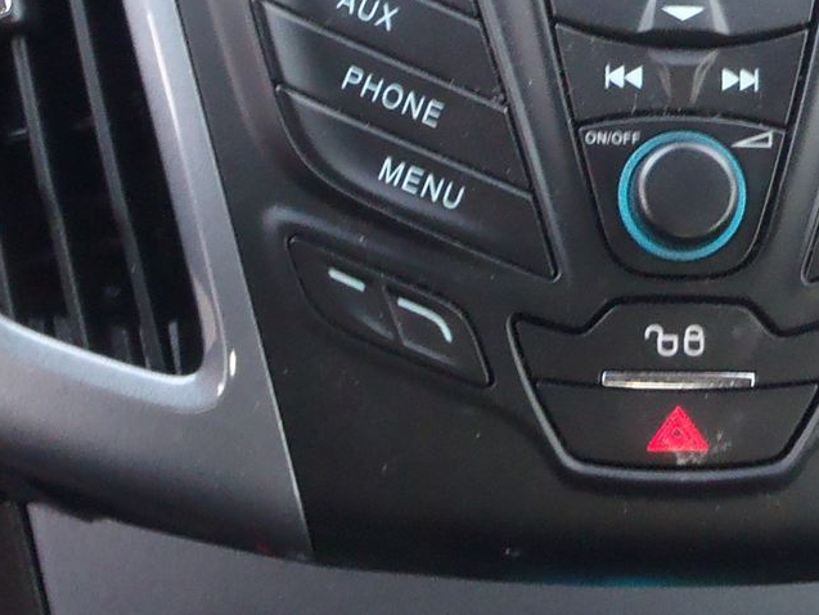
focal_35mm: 90
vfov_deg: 16.3
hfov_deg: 21.6
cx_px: 625
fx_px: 2130
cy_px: 98
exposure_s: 1/5
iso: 200
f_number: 3.5
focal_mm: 5
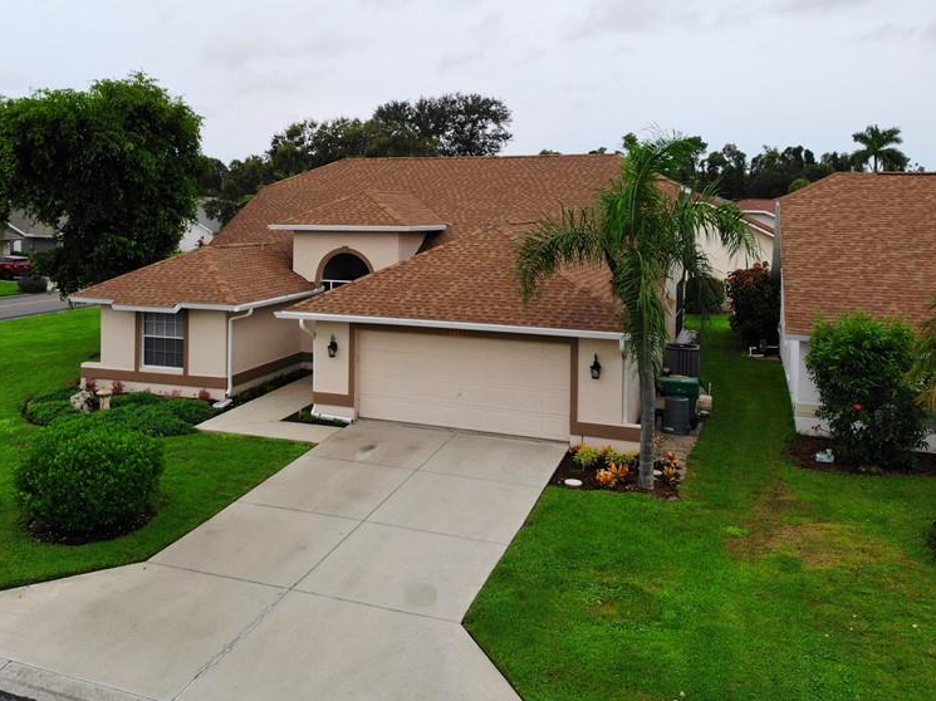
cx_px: 338
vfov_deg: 42.5
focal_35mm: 33
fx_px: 892
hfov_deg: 54.6
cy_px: 249
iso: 100
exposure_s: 1/794
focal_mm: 4.5
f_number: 2.8
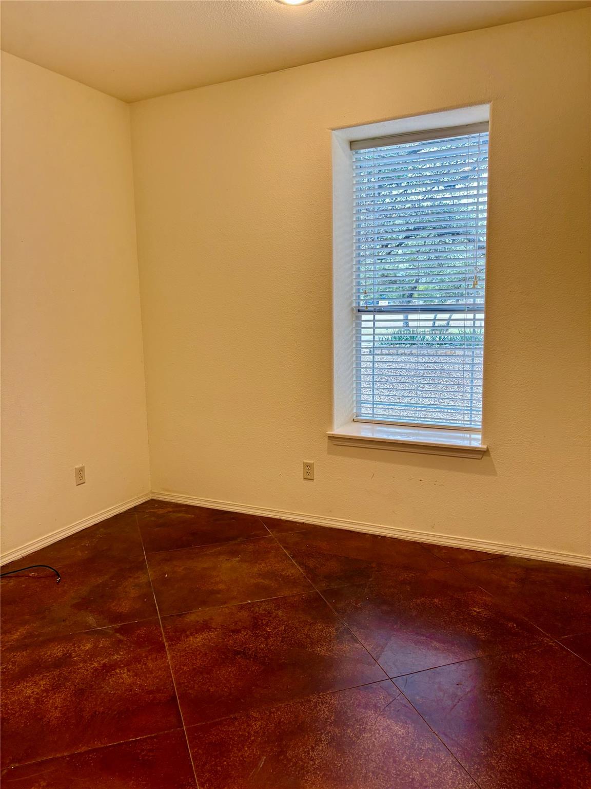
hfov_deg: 53.1
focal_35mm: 26
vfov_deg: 67.3
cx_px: 296
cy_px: 394
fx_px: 592
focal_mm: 5.96
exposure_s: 1/60
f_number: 1.6
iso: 80
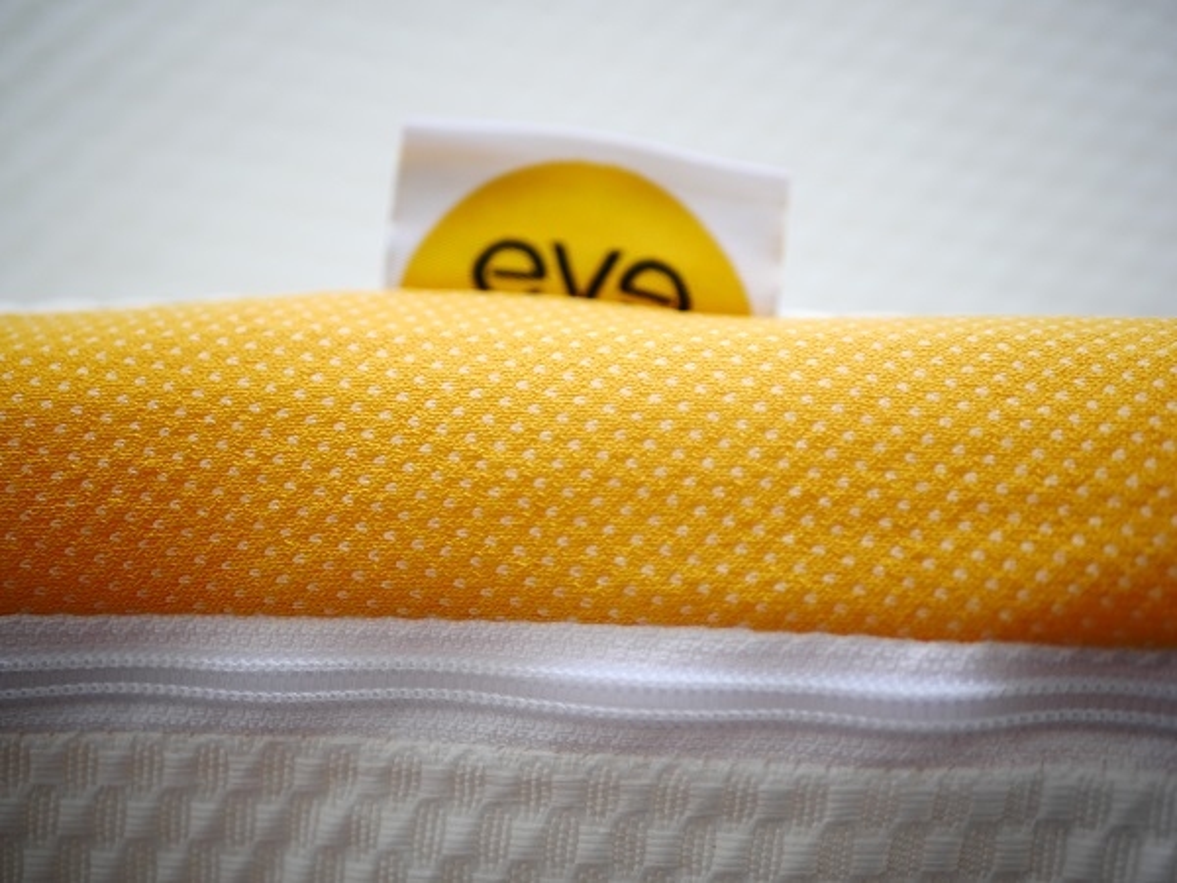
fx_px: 1700
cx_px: 588
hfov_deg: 38.2
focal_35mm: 50
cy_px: 442
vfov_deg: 29.1
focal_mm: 25
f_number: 1.7
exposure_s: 1/60
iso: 500
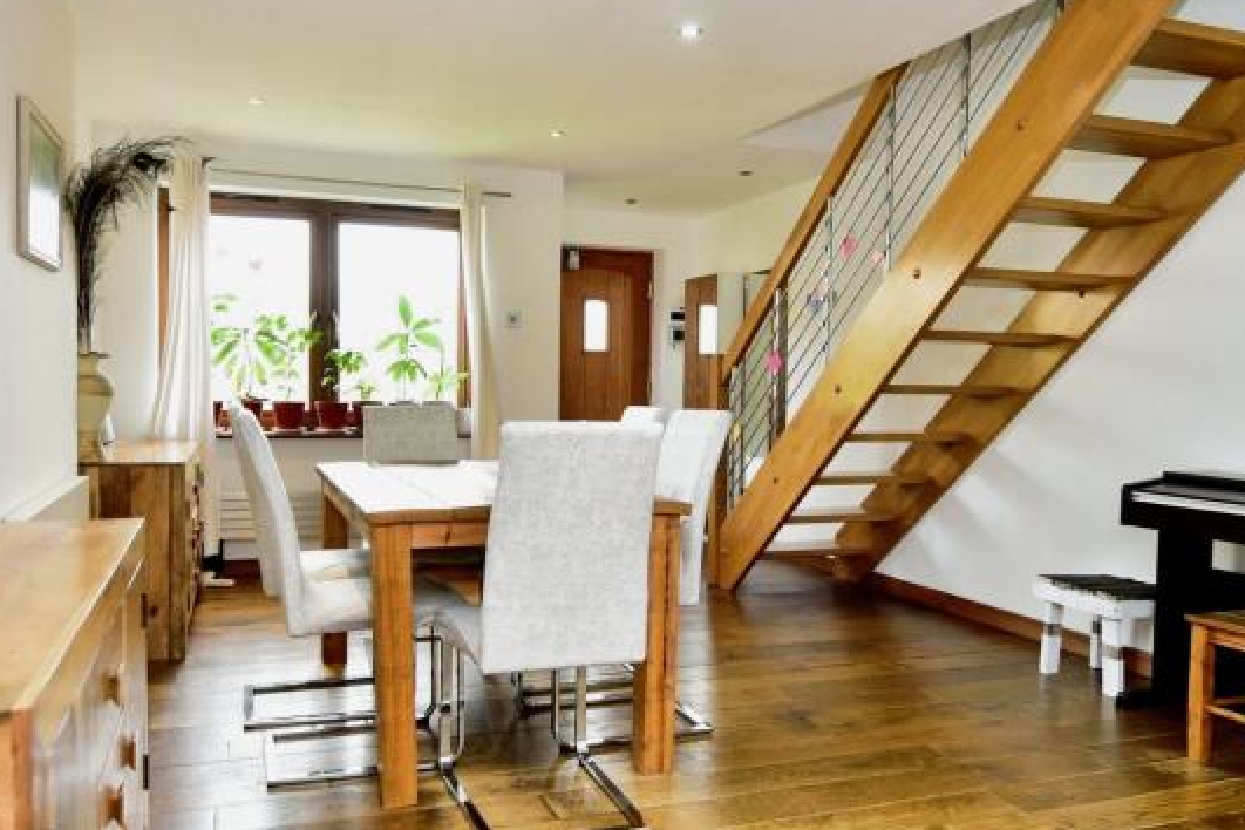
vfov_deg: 47.9
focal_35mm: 27
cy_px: 433
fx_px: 934
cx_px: 586
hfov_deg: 67.3
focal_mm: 14
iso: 400
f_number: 3.3
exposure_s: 1/45
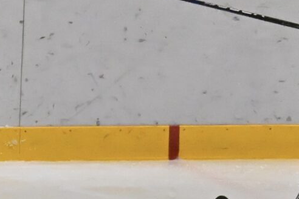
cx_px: 168
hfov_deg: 1.7
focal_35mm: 1250
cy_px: 198
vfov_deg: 1.1
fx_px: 10381
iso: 7200
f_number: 5.6
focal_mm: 160
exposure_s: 1/4000
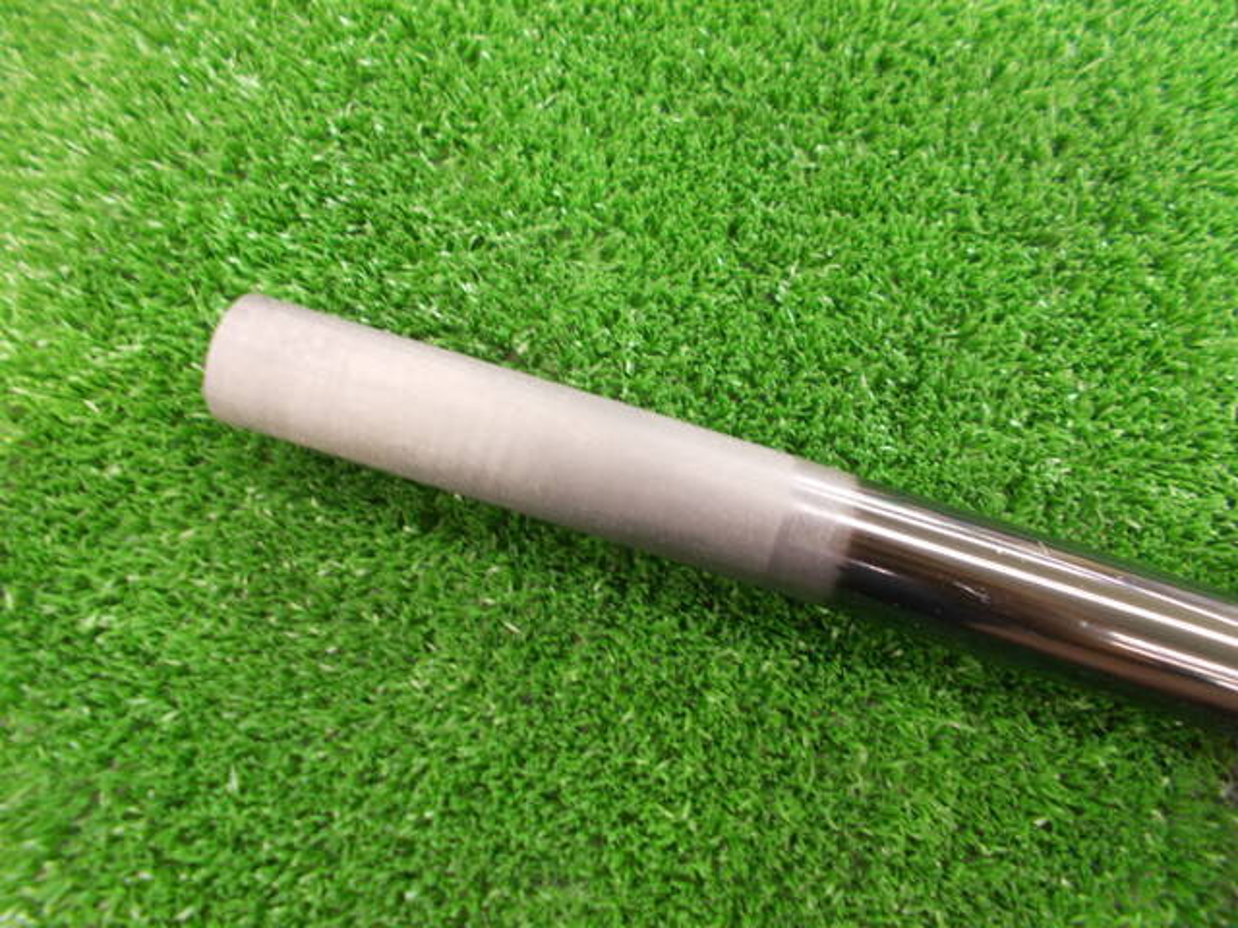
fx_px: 930
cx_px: 619
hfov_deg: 67.3
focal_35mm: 26
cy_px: 464
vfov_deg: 53.1
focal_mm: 4.6
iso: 200
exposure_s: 1/10
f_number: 3.2
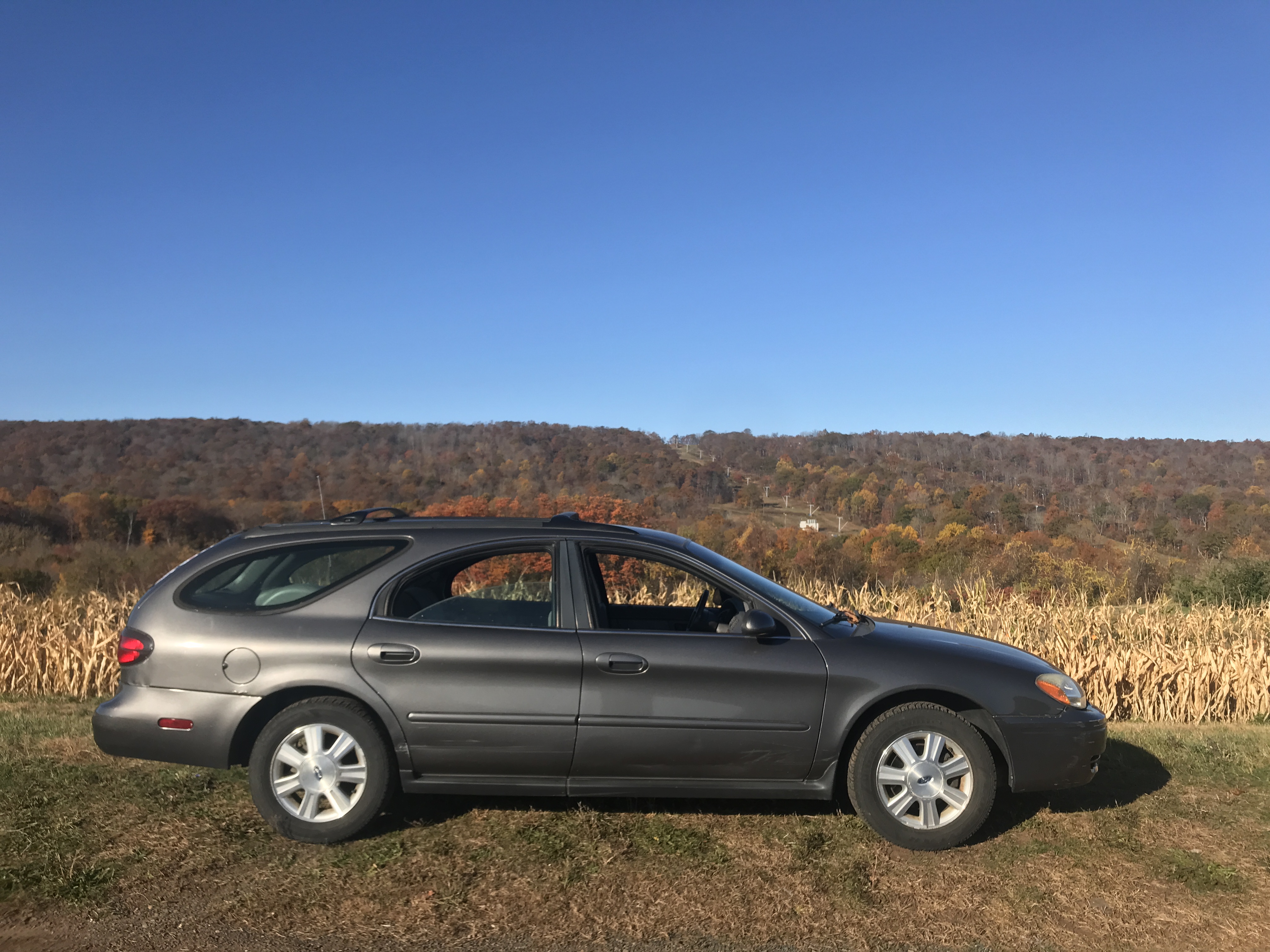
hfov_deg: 63.4
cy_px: 476
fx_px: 1027
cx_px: 635
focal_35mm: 28
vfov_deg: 49.7
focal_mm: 3.99
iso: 20
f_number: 1.8
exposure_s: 1/1916
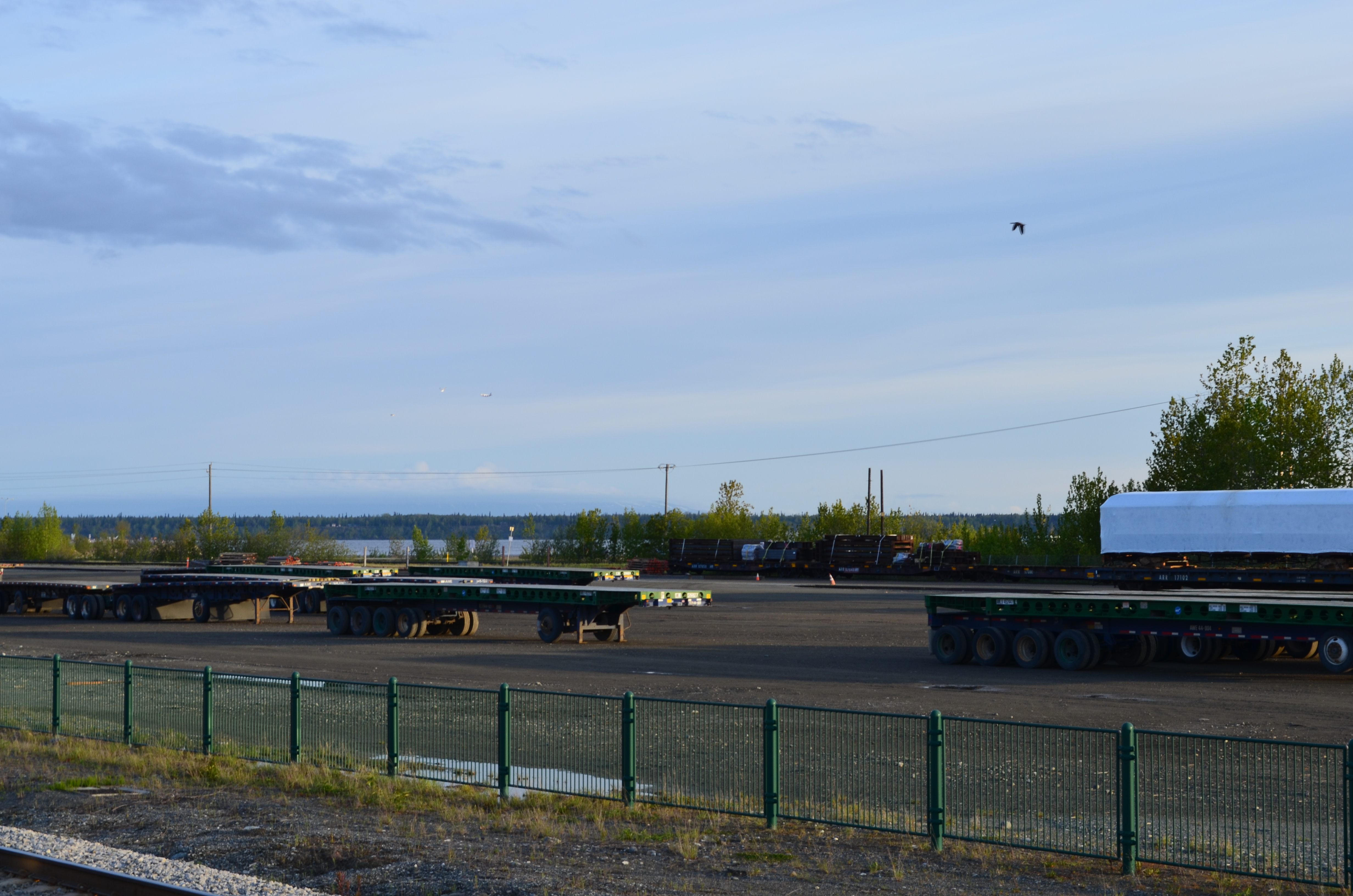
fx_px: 2700
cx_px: 676
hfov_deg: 28.1
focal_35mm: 72
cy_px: 448
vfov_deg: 18.8
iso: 200
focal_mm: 48
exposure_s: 1/100
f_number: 11
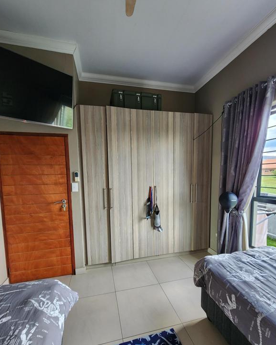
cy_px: 188
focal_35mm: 14
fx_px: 143
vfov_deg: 100.4
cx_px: 136
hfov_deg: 88.0
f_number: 2.2
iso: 200
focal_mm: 2.2
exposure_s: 1/50
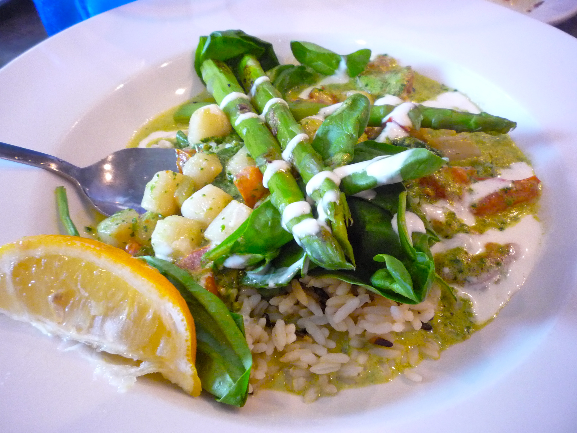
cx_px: 288
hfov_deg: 56.8
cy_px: 216
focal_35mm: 32
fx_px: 533
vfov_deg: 44.2
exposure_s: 1/10
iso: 400
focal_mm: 5.2
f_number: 3.3
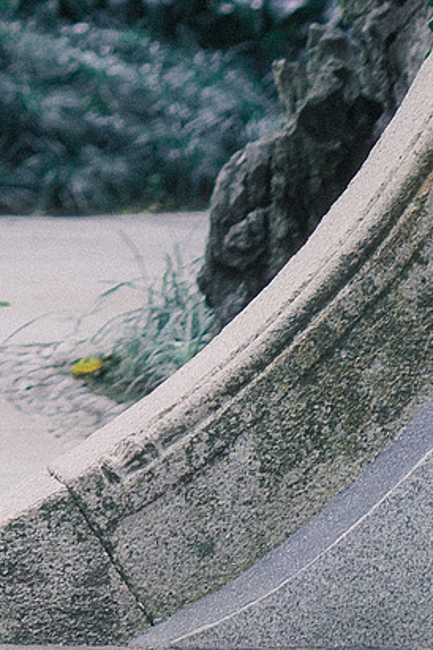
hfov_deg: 5.2
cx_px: -490
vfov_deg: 7.6
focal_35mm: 257
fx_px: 4636
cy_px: -754
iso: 400
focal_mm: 55
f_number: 2.8
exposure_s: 1/125
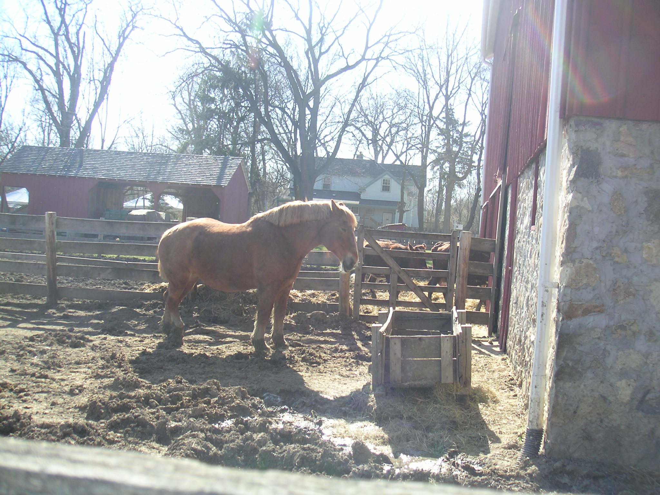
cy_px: 248
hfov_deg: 49.0
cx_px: 330
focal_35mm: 38
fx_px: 725
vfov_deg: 37.7
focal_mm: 6
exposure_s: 1/250
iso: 50
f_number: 2.8
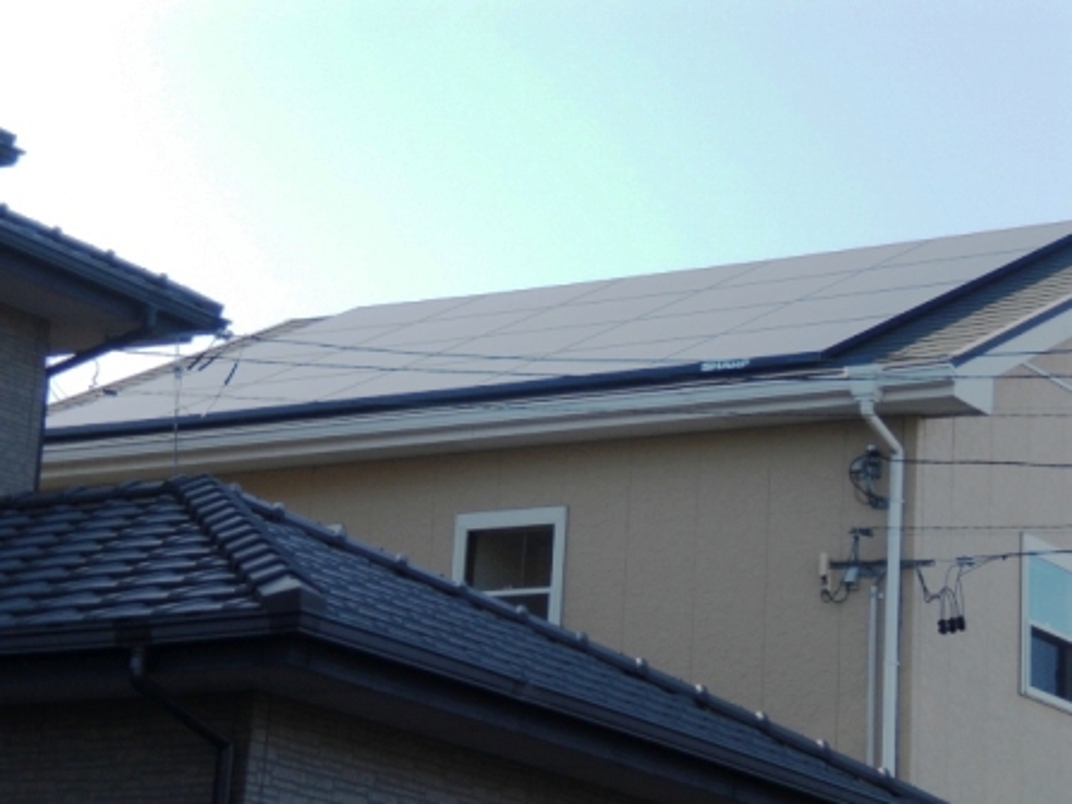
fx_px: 3530
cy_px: 402
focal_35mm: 114
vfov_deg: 13.0
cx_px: 536
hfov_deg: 17.3
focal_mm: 18.9
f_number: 5.9
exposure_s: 1/160
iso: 64
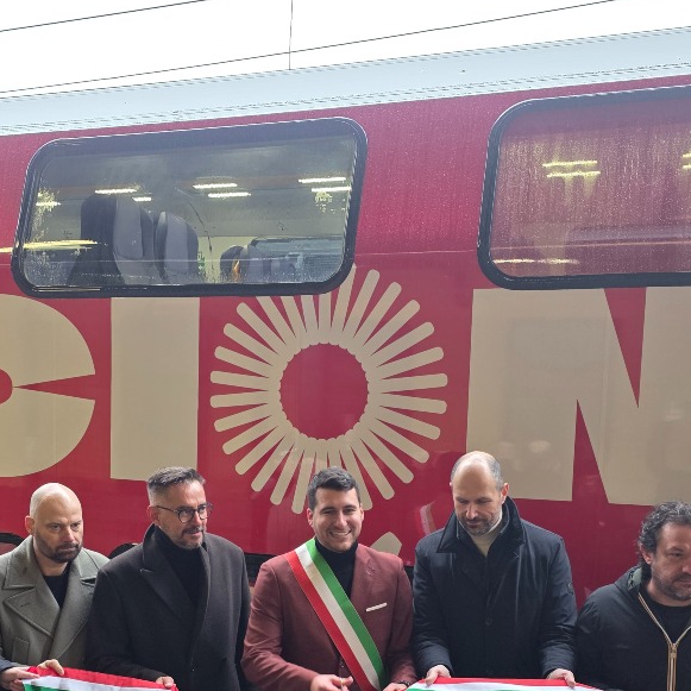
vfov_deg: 39.1
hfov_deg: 40.0
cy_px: 503
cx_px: 315
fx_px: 949
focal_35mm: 42
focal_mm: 6.3
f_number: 1.7
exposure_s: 1/100
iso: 250
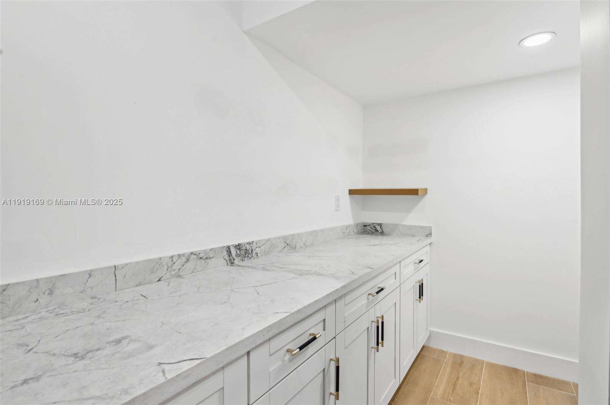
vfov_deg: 67.3
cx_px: 305
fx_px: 305
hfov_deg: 90.1
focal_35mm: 18
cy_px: 202
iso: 220
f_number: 8
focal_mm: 18
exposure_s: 1/20
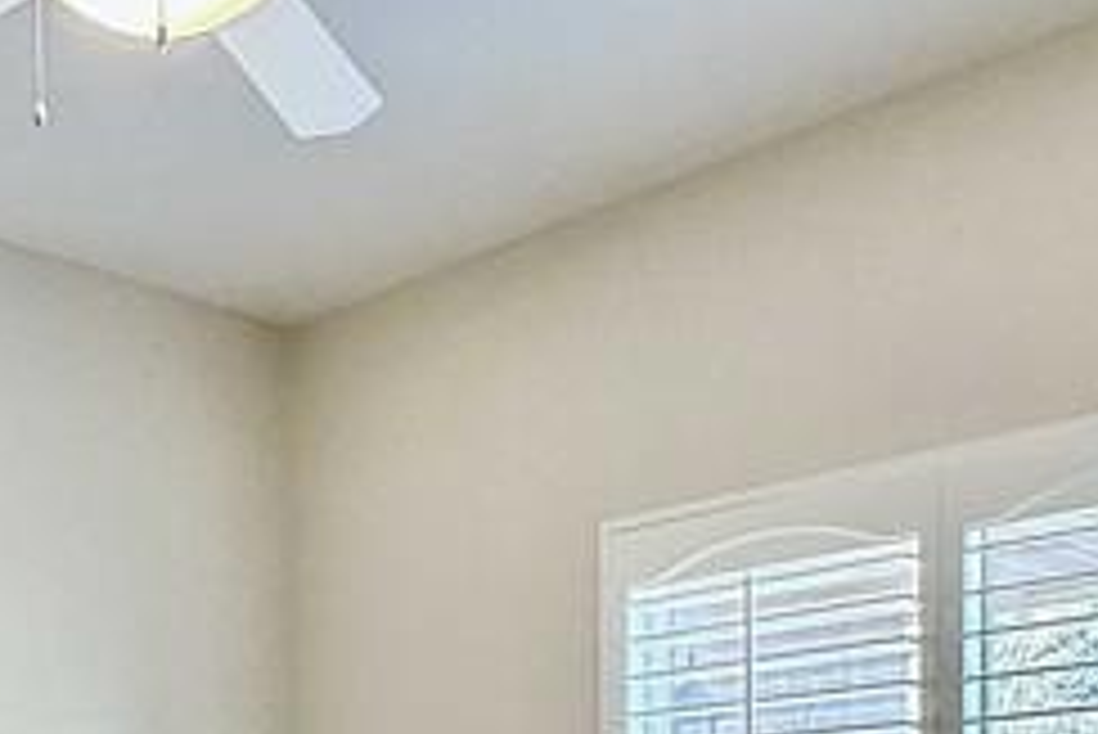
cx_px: 315
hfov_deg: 32.4
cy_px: 991
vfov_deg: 20.2
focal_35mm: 61
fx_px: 1862
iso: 500
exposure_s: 1/120
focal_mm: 2.22
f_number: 2.2
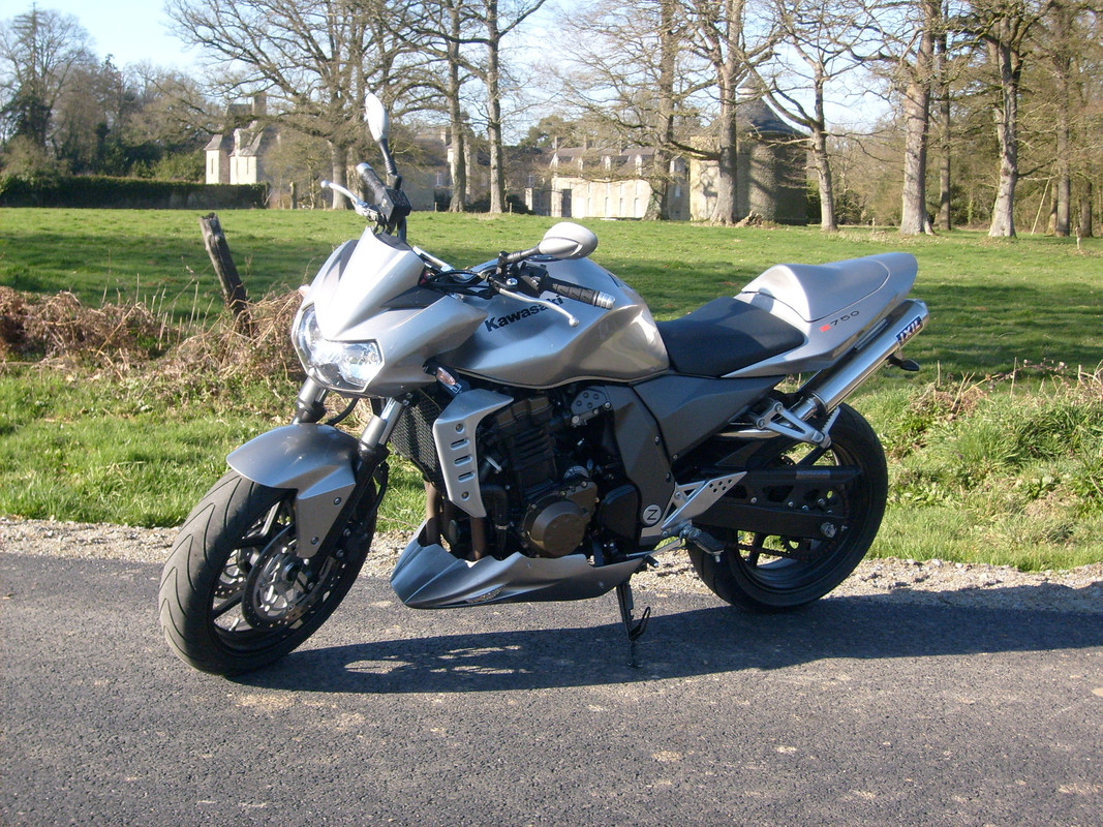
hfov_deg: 43.9
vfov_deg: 33.6
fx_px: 1370
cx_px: 552
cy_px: 414
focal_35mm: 43
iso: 80
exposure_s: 1/90
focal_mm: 7.2
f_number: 7.7
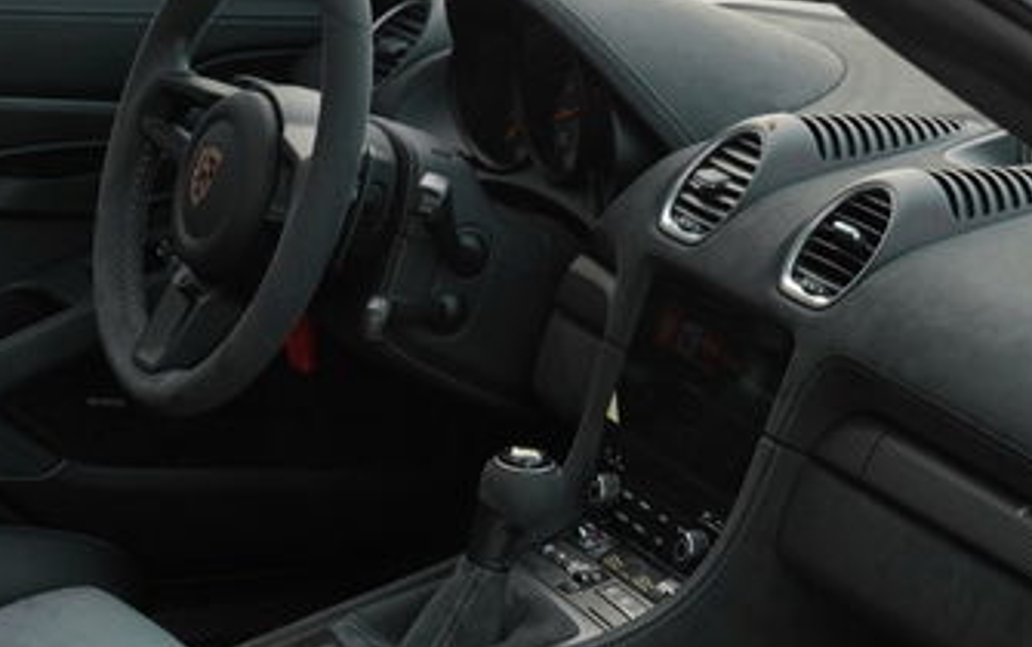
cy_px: 653
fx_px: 3350
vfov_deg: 10.9
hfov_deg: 17.5
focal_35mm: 119
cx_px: 555
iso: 400
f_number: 13
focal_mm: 51
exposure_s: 1/60
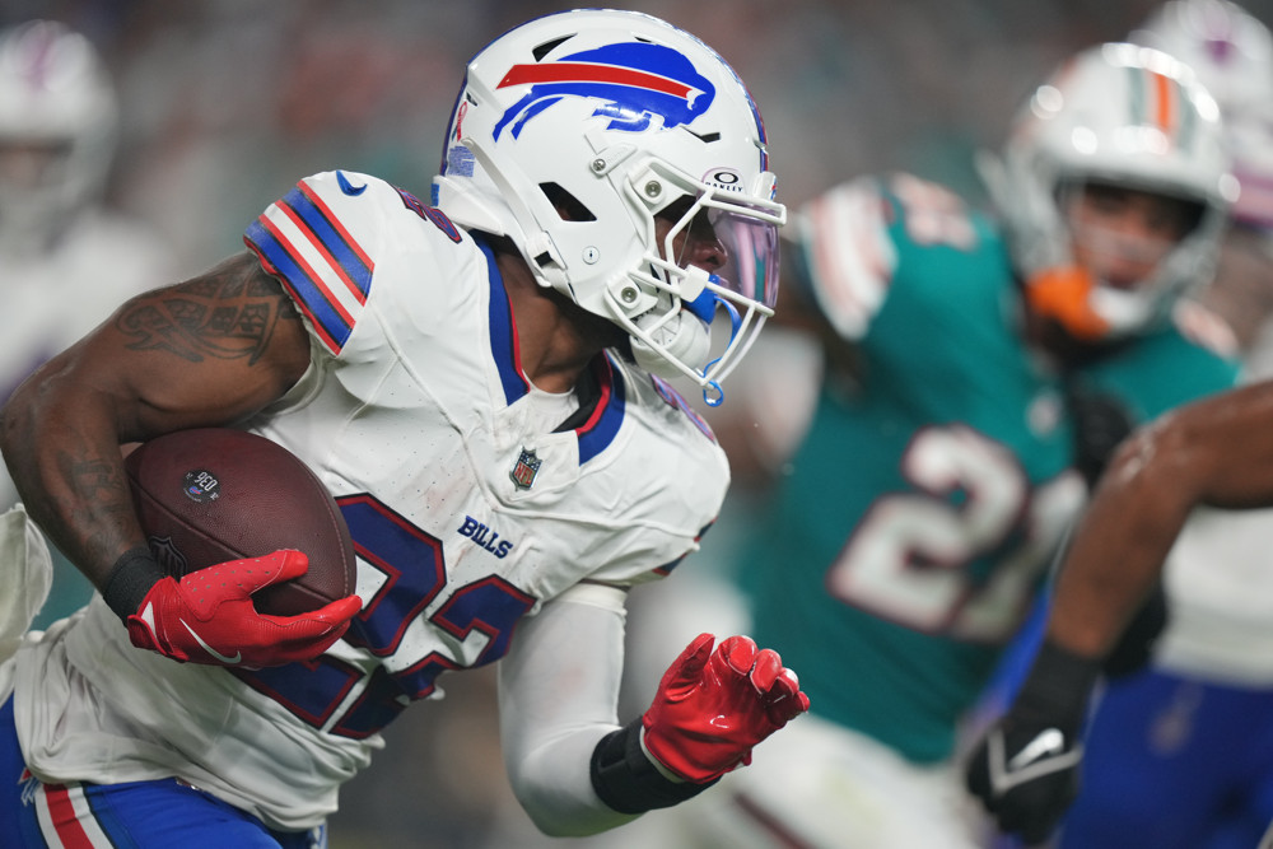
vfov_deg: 3.4
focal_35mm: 400
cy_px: 424
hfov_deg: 5.2
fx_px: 14146
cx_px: 636
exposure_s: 1/1600
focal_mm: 400
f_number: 2.8
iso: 2500
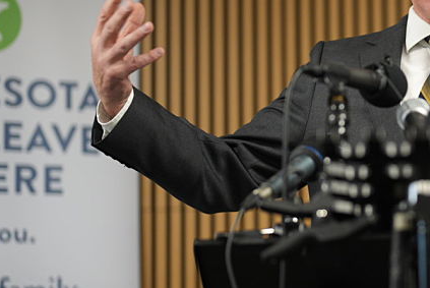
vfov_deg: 11.4
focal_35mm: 121
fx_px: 1447
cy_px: 145
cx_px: 446
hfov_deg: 16.5
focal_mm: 50
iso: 800
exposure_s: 1/400
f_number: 1.2
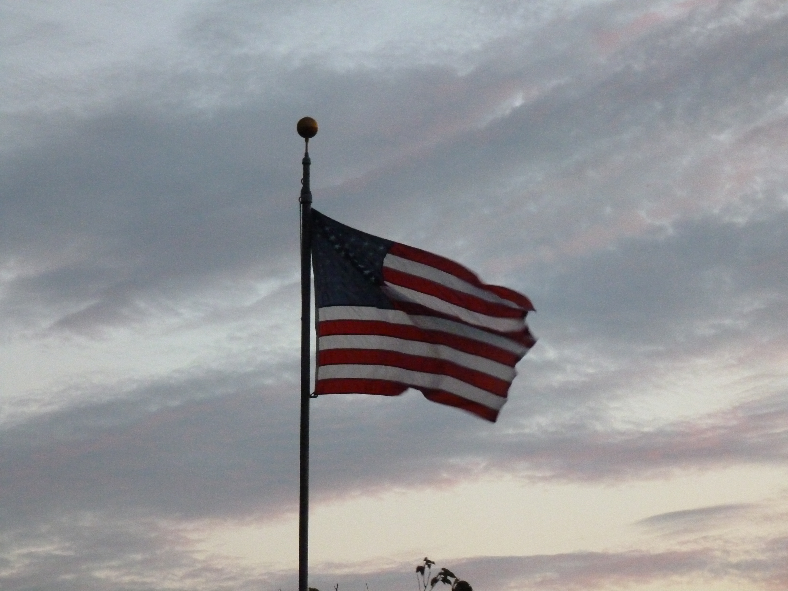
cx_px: 394
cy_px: 296
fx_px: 3824
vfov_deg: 8.8
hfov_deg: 11.8
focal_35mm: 168
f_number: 5.4
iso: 800
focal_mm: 30.1
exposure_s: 1/80
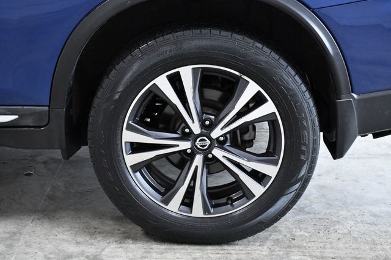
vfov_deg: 20.3
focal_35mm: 67
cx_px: 196
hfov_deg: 30.1
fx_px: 727
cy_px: 130
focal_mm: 45
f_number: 7.1
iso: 2500
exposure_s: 1/200
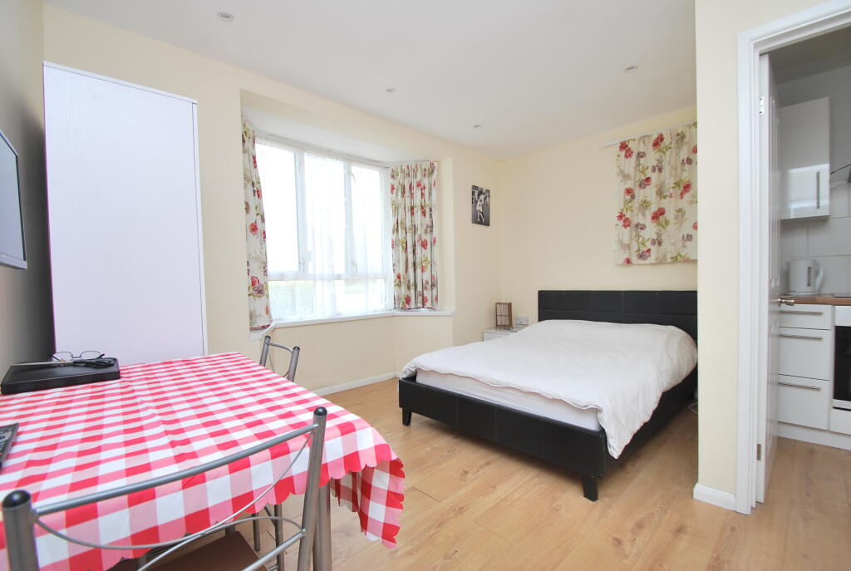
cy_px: 286
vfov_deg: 77.6
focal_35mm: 15
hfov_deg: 100.3
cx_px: 426
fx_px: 355
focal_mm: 10
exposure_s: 1/100
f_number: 5.6
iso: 200
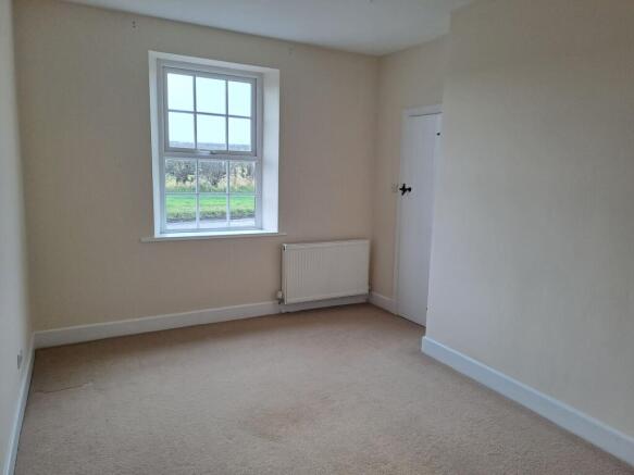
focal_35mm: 25
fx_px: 458
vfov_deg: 54.9
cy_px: 238
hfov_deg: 69.4
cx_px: 317
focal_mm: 4.65
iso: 50
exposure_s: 1/100
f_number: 1.8
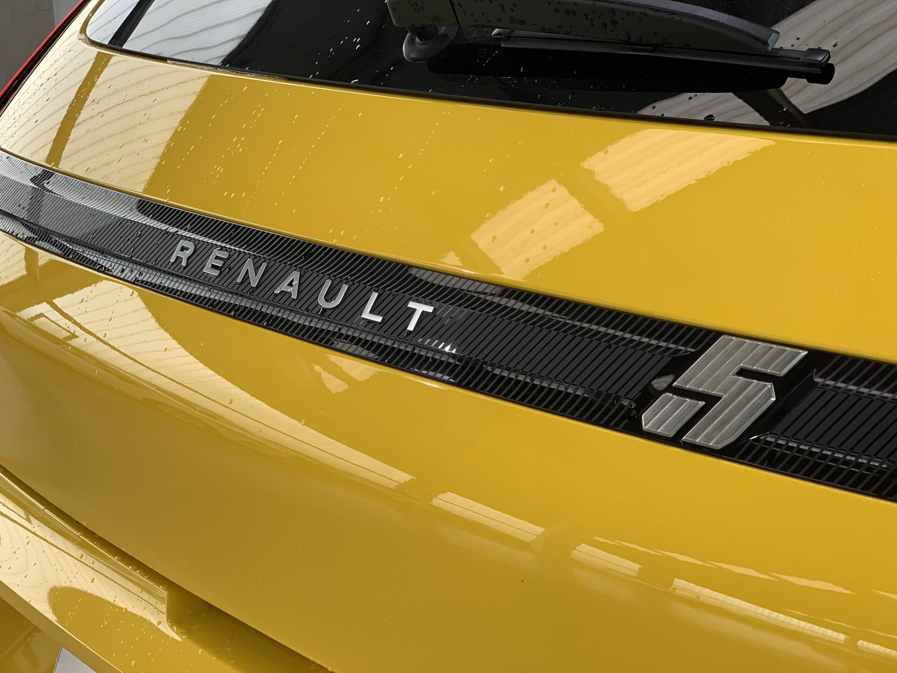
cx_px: 448
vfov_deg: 28.0
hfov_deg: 36.8
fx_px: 1347
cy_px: 336
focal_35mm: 52
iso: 80
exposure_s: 1/122
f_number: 2.4
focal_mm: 6
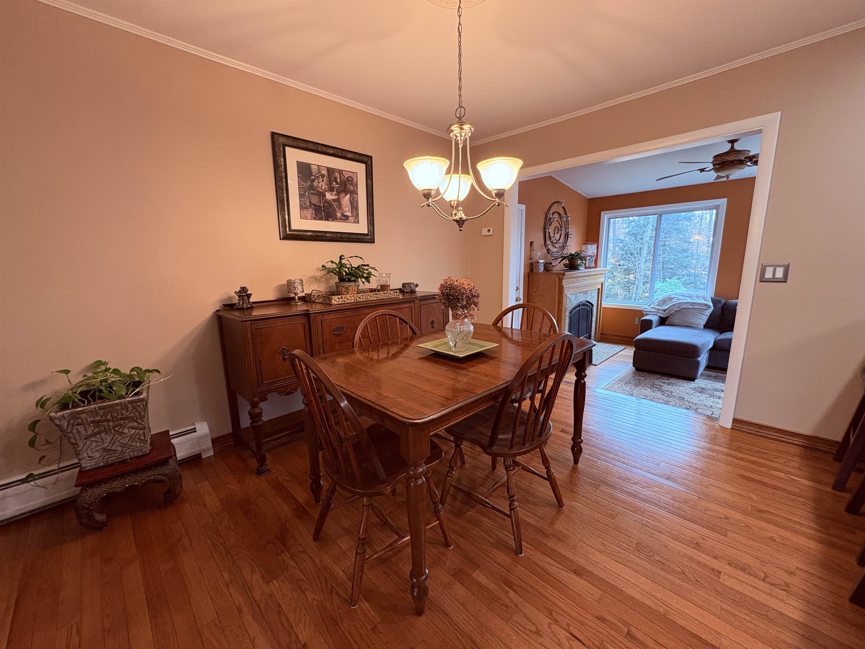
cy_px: 324
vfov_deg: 85.7
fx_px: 350
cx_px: 432
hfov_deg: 102.1
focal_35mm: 14
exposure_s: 1/60
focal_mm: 2.22
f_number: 2.2
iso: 400
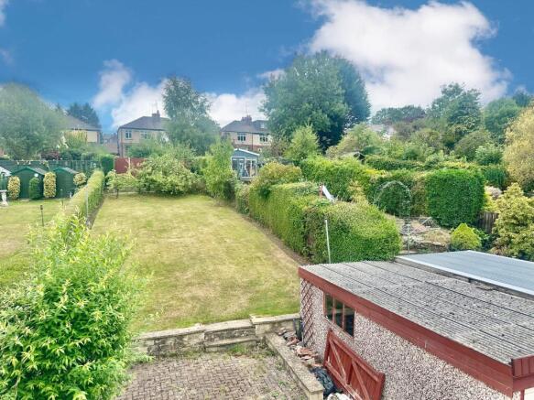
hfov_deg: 71.6
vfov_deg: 56.8
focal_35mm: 24
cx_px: 267
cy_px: 200
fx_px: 370
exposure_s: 1/2732
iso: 80
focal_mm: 6.86
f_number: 1.78
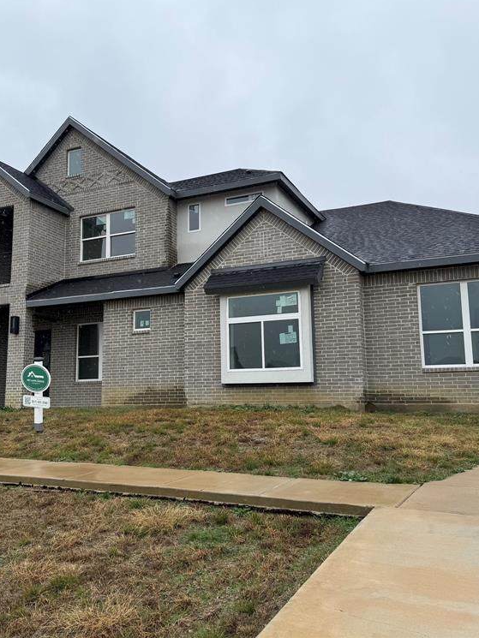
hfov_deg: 42.7
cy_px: 310
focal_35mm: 33
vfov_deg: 55.3
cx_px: 183
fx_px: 609
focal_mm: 6.76
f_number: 1.78
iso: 80
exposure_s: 1/992
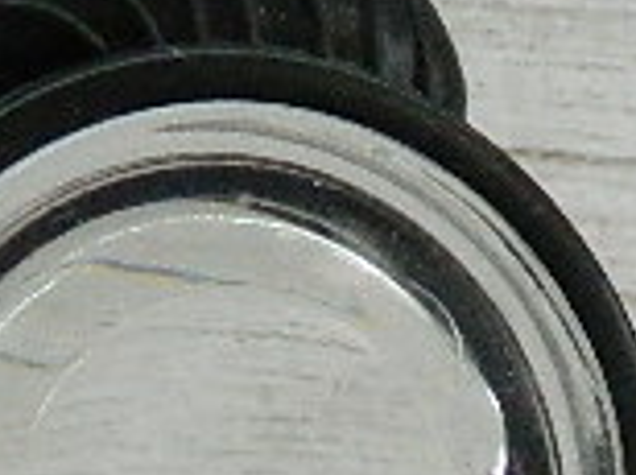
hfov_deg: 8.5
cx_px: 619
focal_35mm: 233
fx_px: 4274
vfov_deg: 6.2
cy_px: 826
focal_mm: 6.2
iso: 400
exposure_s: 1/250
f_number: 3.3
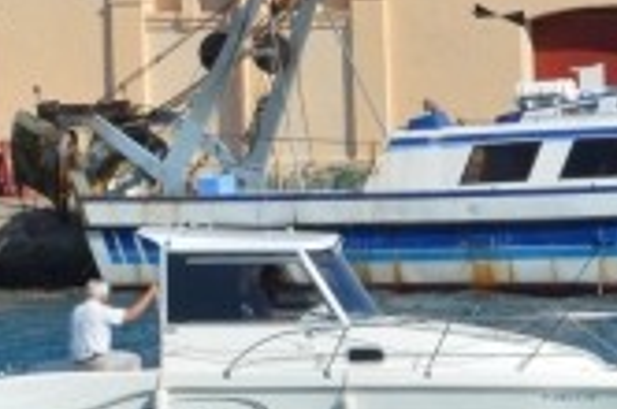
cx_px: -435
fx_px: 8074
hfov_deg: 4.3
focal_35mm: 472
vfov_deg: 2.9
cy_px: -271
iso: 1000
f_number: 16
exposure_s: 1/1000
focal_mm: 78
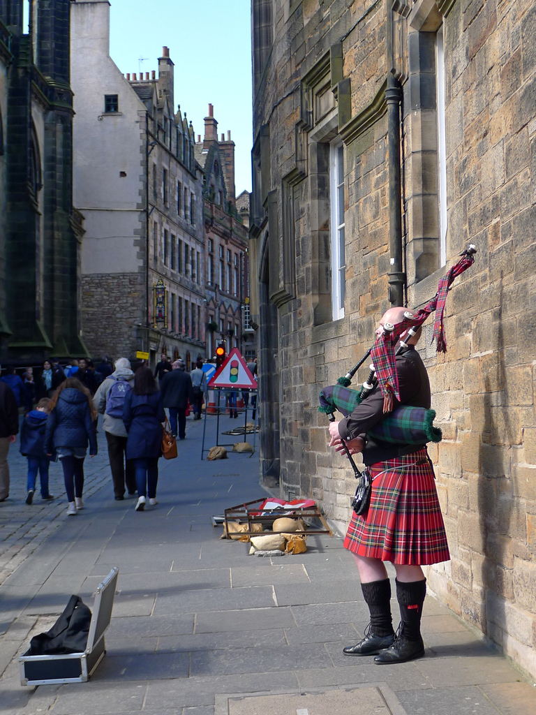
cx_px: 268
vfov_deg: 37.5
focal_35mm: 51
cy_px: 358
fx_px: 1053
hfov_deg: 28.6
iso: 80
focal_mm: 9.2
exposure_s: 1/320
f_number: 2.8
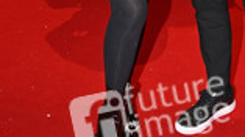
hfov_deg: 22.0
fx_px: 623
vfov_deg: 11.5
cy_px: -120
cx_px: 195
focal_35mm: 96
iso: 3200
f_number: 5.6
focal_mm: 36
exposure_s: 1/100
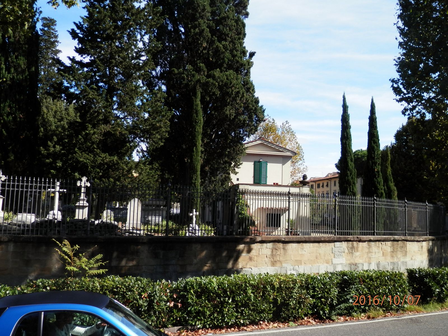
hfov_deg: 55.4
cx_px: 224
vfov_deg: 42.9
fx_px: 427
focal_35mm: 33
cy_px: 168
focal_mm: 6
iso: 80
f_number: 3.4
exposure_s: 1/640
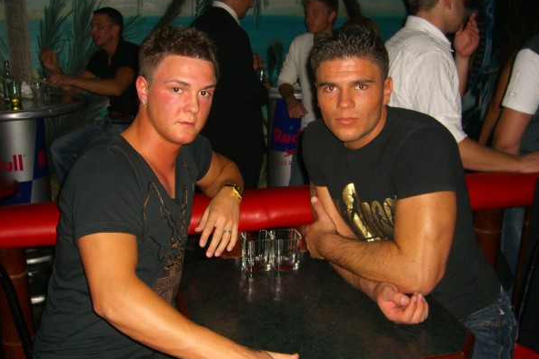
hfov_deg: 48.5
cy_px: 177
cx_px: 271
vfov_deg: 33.4
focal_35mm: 40
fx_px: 599
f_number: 2.8
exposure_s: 1/60
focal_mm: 7.9
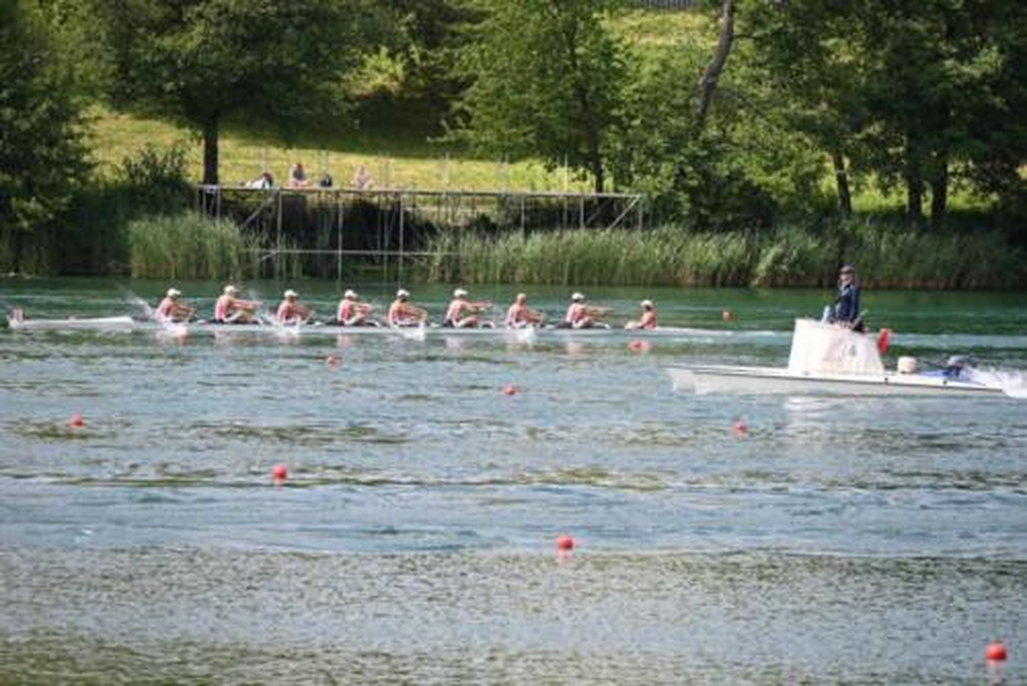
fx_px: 5709
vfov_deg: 6.9
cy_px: 343
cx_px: 514
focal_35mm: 200
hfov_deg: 10.3
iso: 220
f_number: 6.3
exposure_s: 1/500
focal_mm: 200
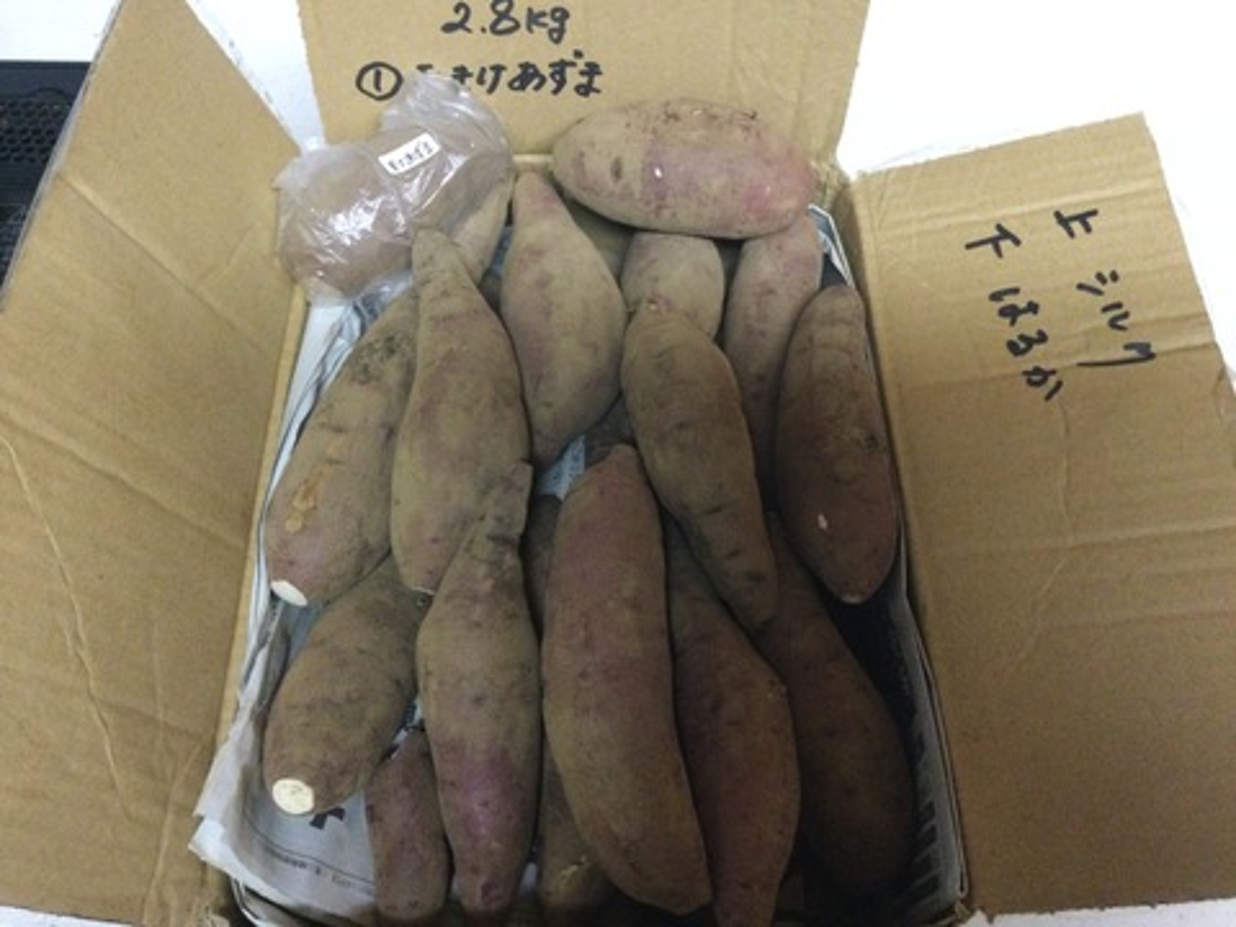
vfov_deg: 45.4
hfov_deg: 58.4
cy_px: 464
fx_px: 1107
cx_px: 618
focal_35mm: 31
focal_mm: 3.3
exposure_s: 1/15
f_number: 2.4
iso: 320
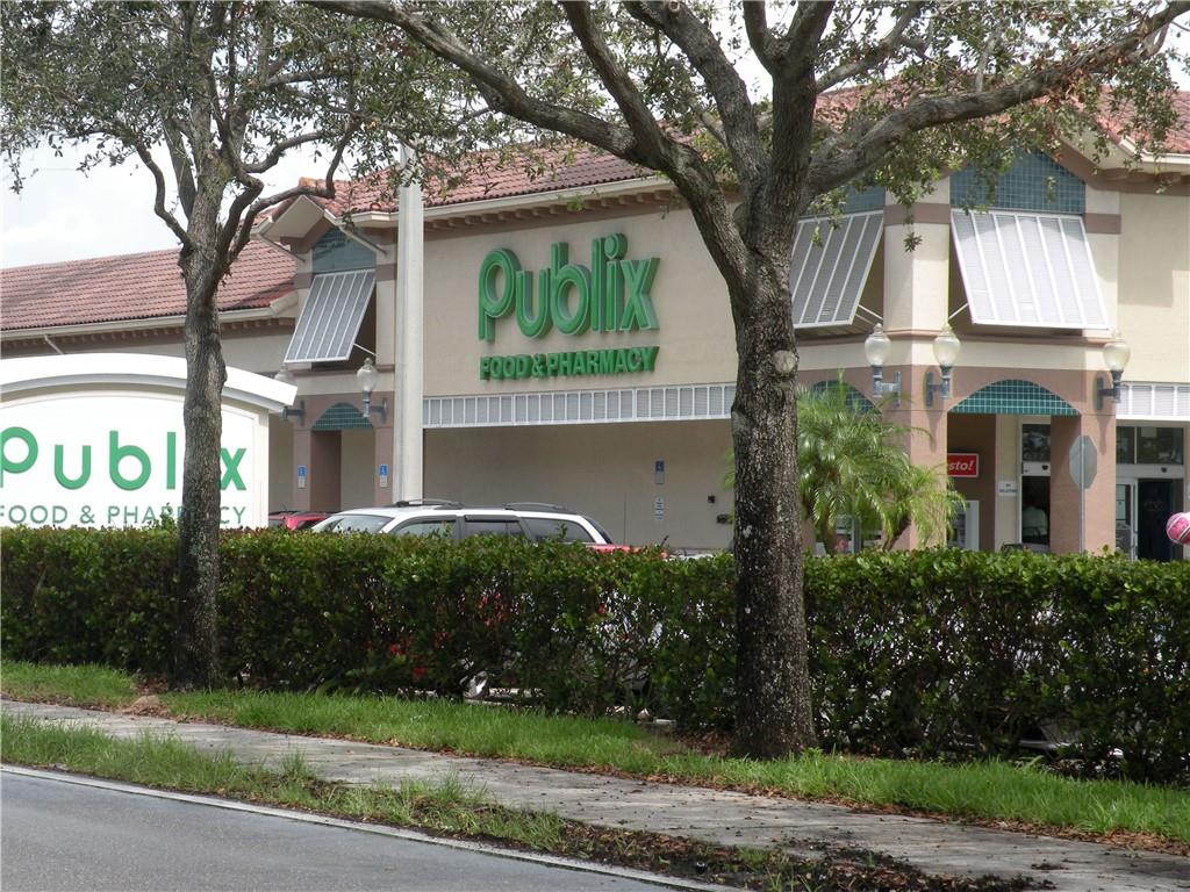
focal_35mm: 93
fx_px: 3197
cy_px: 446
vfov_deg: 15.9
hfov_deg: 21.1
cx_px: 595
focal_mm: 16.4
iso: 64
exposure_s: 1/187
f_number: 5.6
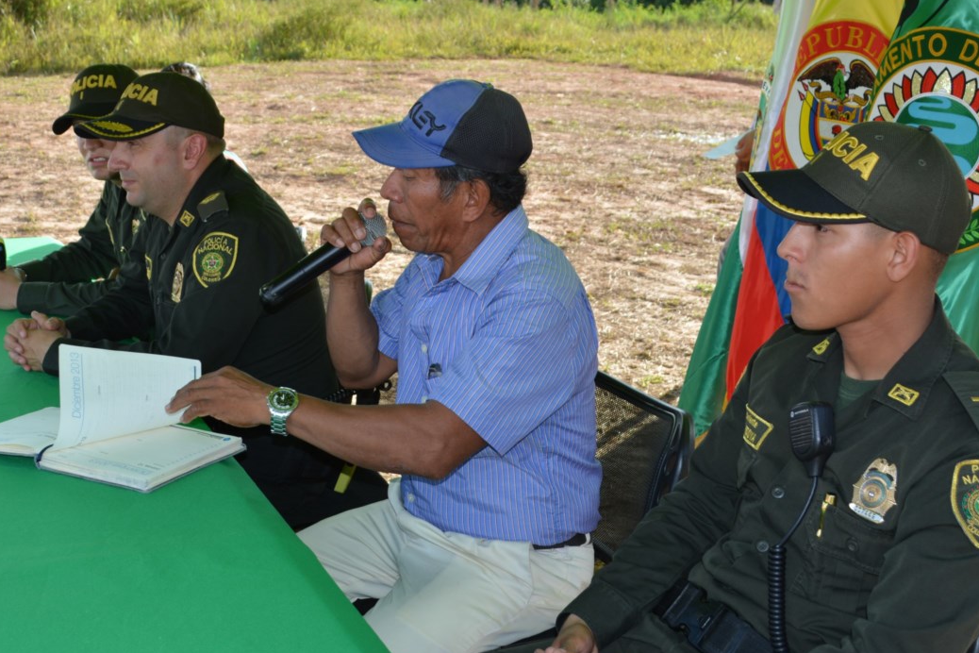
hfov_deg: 38.1
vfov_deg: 26.0
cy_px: 276
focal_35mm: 52
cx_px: 408
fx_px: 1414
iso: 100
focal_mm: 24
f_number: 5.6
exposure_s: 1/200
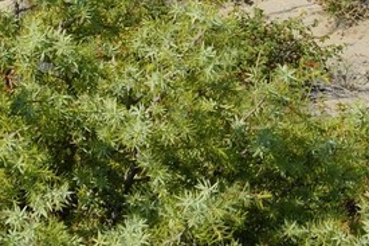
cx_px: -625
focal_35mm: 151
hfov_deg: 10.7
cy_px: -411
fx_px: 1547
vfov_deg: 8.1
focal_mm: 26
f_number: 11
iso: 400
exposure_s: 1/640
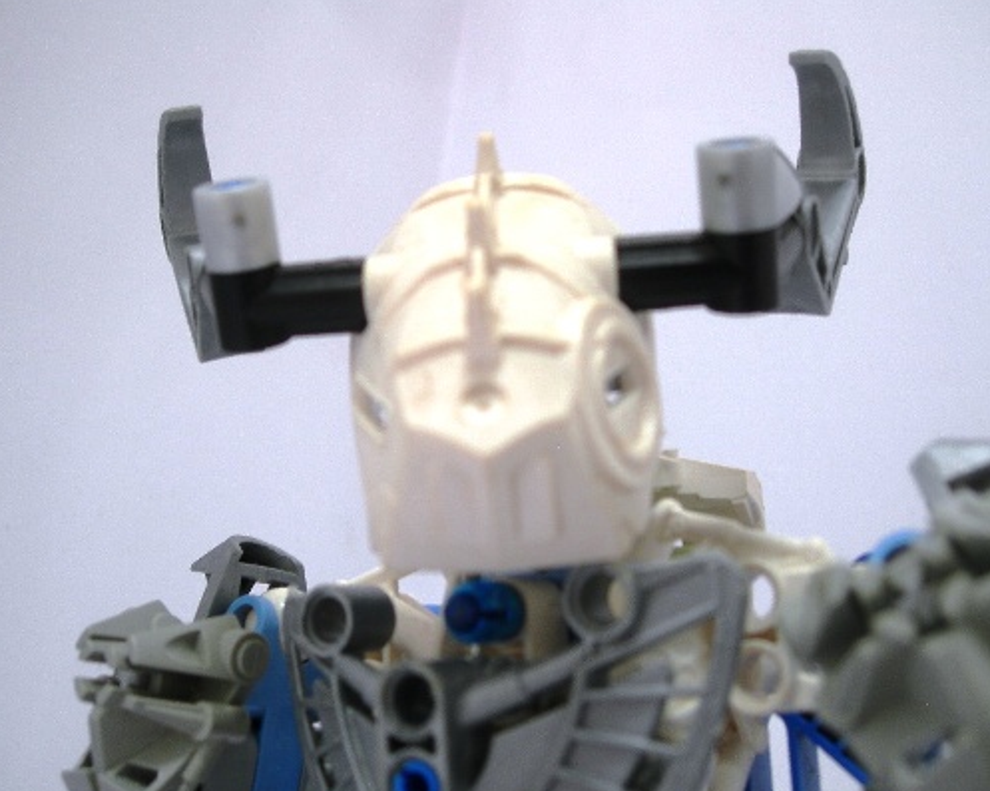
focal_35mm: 43
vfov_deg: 34.9
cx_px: 484
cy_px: 389
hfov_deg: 42.9
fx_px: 1259
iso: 50
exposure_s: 1/31.6
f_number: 2.8
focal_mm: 7.8
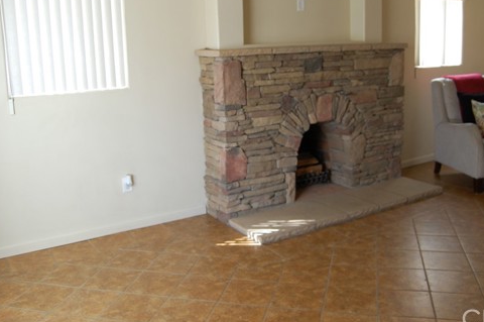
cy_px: 119
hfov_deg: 53.2
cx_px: 247
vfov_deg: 36.6
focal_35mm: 36
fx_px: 483
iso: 400
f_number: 4
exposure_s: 1/60
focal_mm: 18
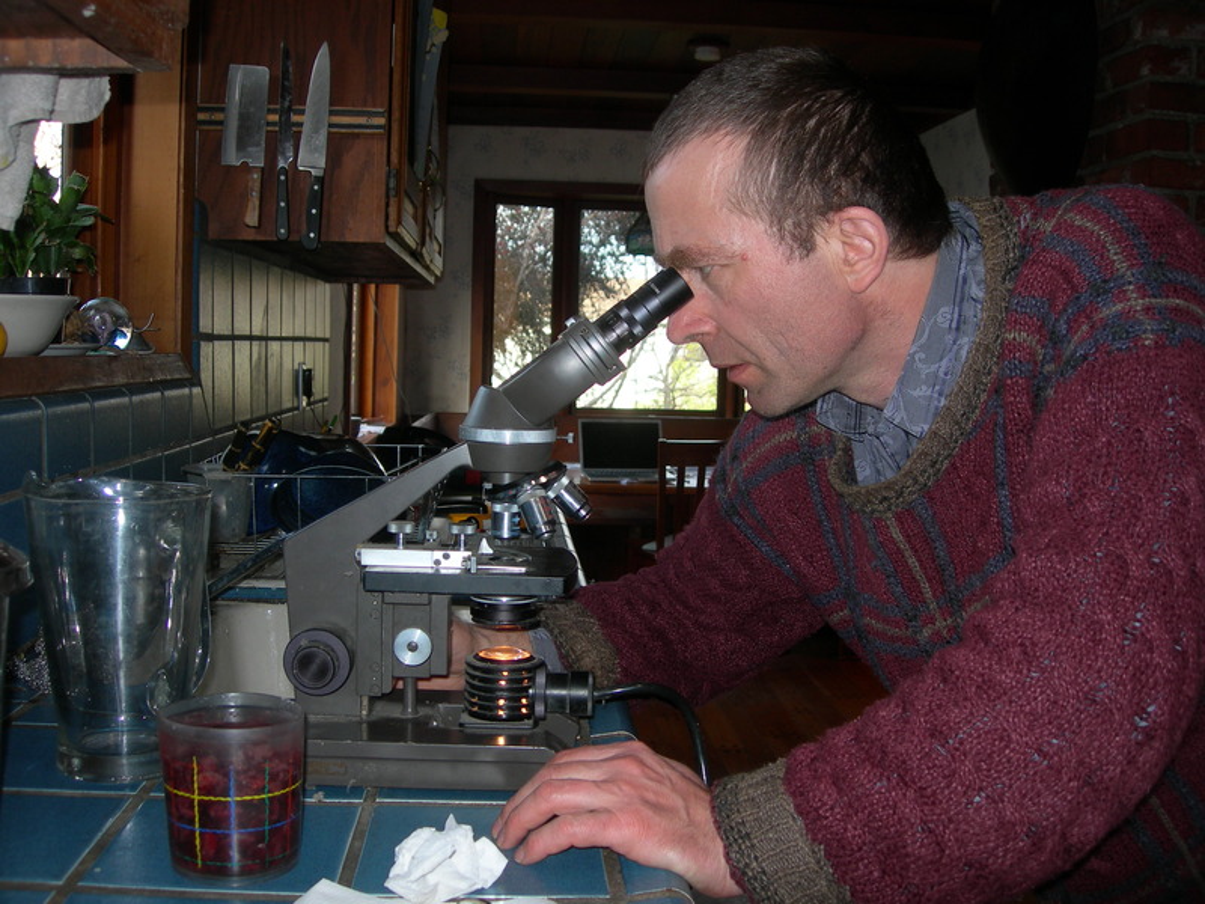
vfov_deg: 37.7
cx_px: 602
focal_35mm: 38
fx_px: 1323
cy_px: 452
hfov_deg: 49.0
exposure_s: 1/60.1
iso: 50
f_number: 2.8
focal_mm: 7.8
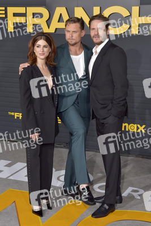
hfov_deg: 26.0
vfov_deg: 38.2
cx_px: 76
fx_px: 327
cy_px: 113
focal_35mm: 52
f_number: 6.3
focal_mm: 52
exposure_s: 1/250
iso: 400
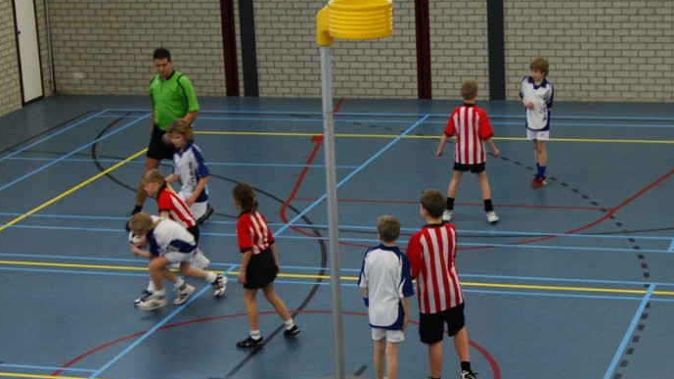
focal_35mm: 54
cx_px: 364
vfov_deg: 22.2
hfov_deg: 38.5
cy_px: 212
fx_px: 965
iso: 800
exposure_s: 1/100
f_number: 5
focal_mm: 30
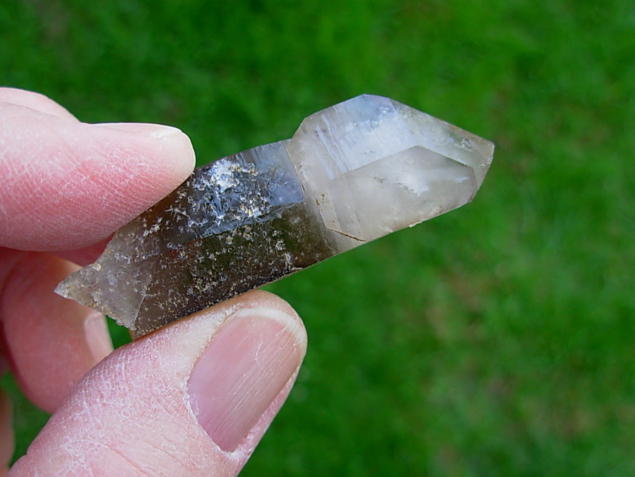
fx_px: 697
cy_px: 238
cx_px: 318
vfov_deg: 37.7
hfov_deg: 49.0
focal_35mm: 38
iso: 50
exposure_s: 1/98.7
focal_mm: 6.3
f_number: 2.9
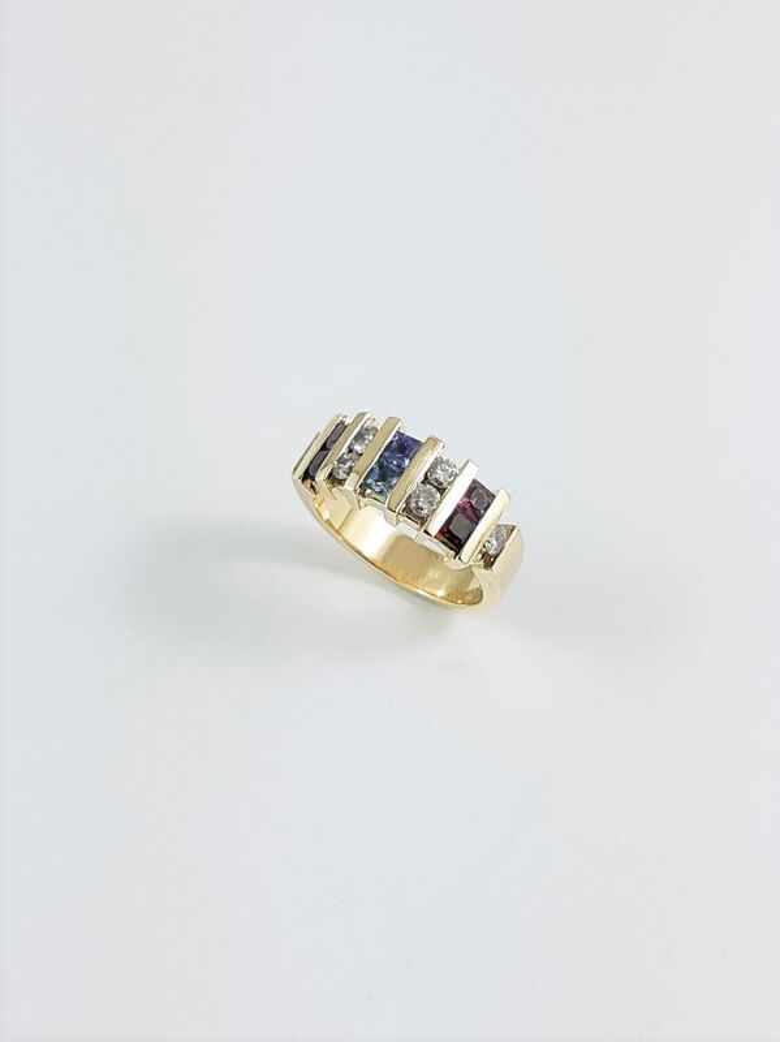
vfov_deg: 67.3
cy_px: 521
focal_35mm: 26
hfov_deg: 53.0
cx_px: 390
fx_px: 782
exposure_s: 1/202
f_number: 1.7
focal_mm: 4.75
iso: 40
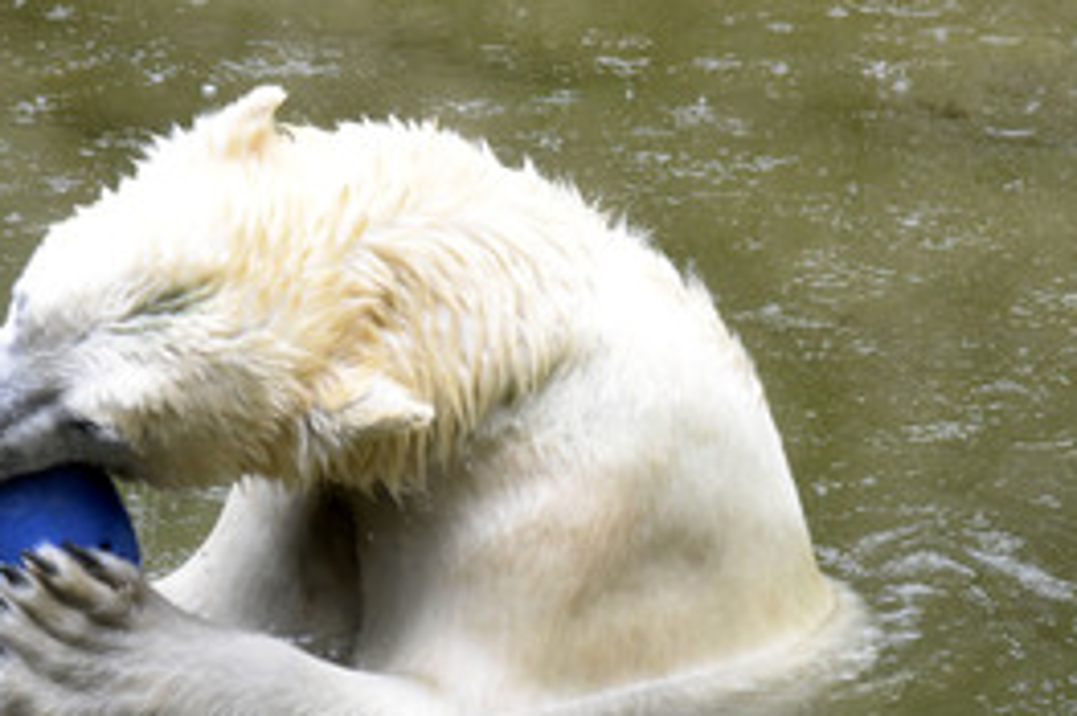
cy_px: 471
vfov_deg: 7.1
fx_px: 5740
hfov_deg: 10.7
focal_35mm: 192
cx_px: 281
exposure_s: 1/160
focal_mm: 112
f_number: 6.3
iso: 2500
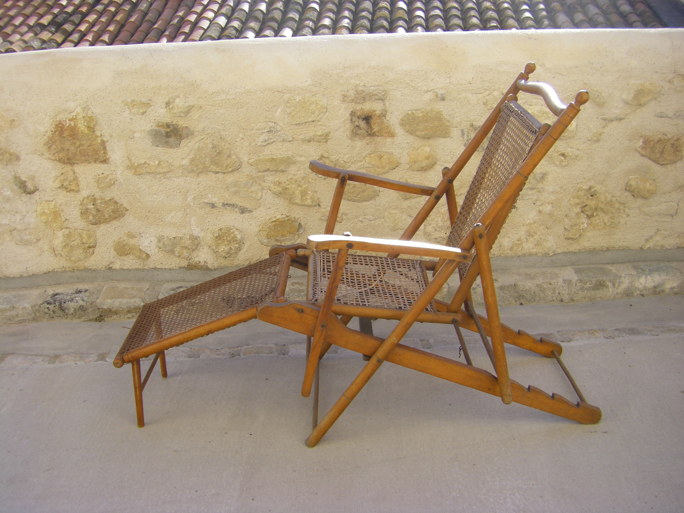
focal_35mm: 38
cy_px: 256
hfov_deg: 49.0
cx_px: 342
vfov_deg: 37.7
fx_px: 751
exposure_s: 1/320
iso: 64
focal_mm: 6.3
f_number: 3.5
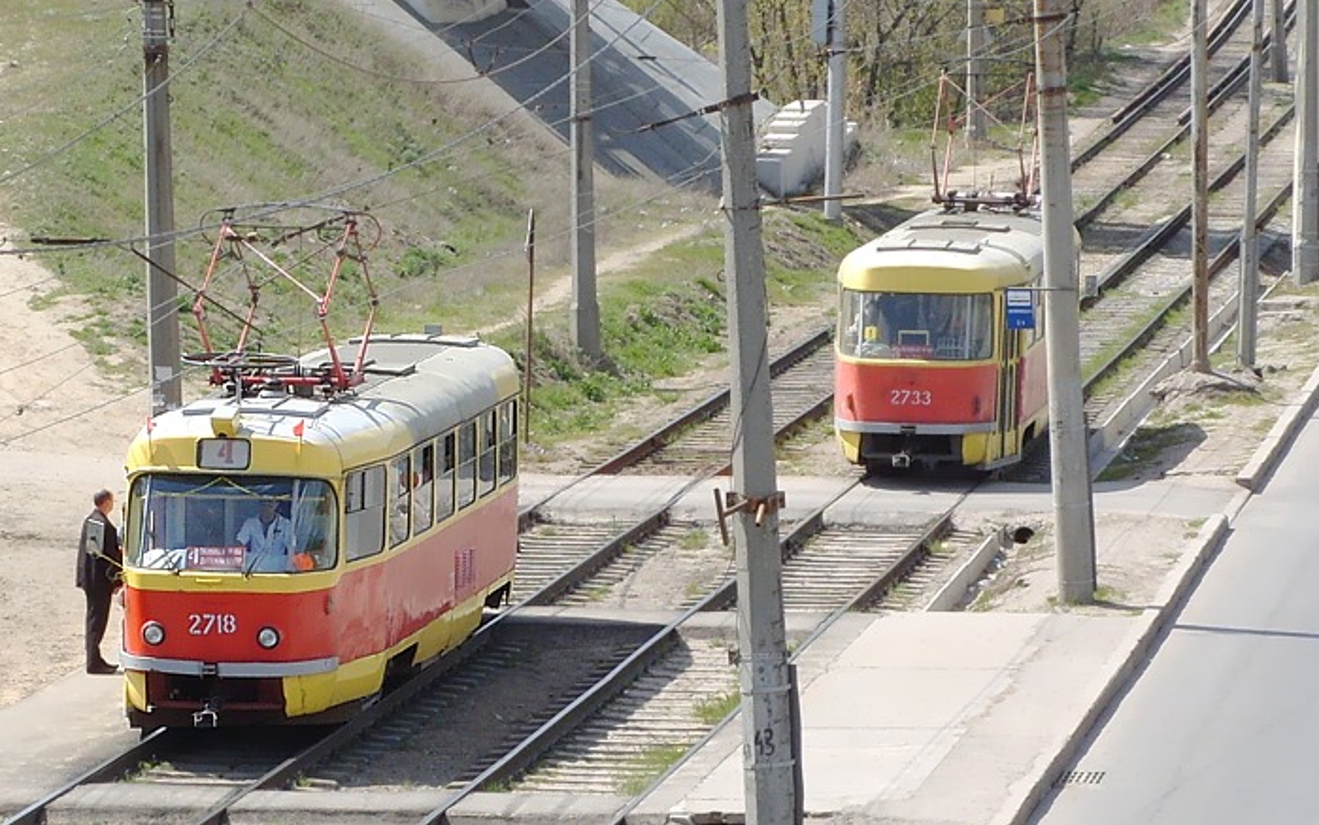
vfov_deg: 8.0
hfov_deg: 12.8
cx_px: 811
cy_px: 364
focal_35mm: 163
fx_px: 5860
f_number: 6.1
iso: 80
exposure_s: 1/500
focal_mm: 23.3
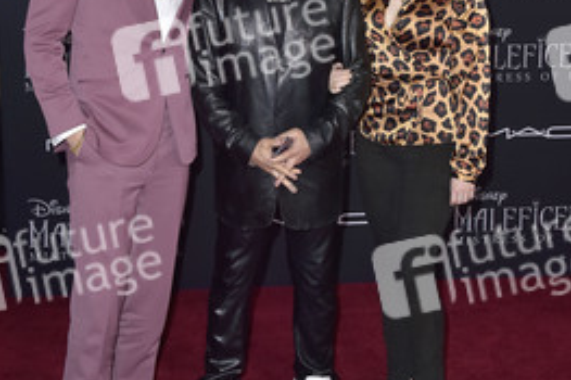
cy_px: 159
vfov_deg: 21.2
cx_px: 288
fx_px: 1014
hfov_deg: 31.4
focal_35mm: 64
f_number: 7.1
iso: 500
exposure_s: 1/250
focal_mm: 42
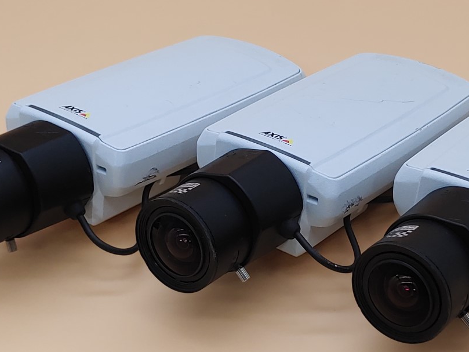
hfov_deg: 26.6
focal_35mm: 73
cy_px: 199
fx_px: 989
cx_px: 289
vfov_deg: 20.2
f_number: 1.8
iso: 50
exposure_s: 1/172
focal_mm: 4.36
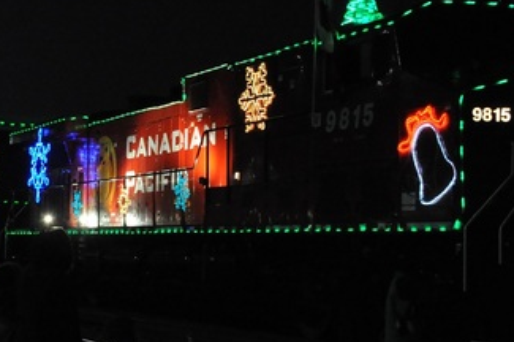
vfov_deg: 16.2
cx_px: 153
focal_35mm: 84
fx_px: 1198
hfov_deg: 24.0
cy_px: 199
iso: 3200
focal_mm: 26
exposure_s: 1/30
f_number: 5.6
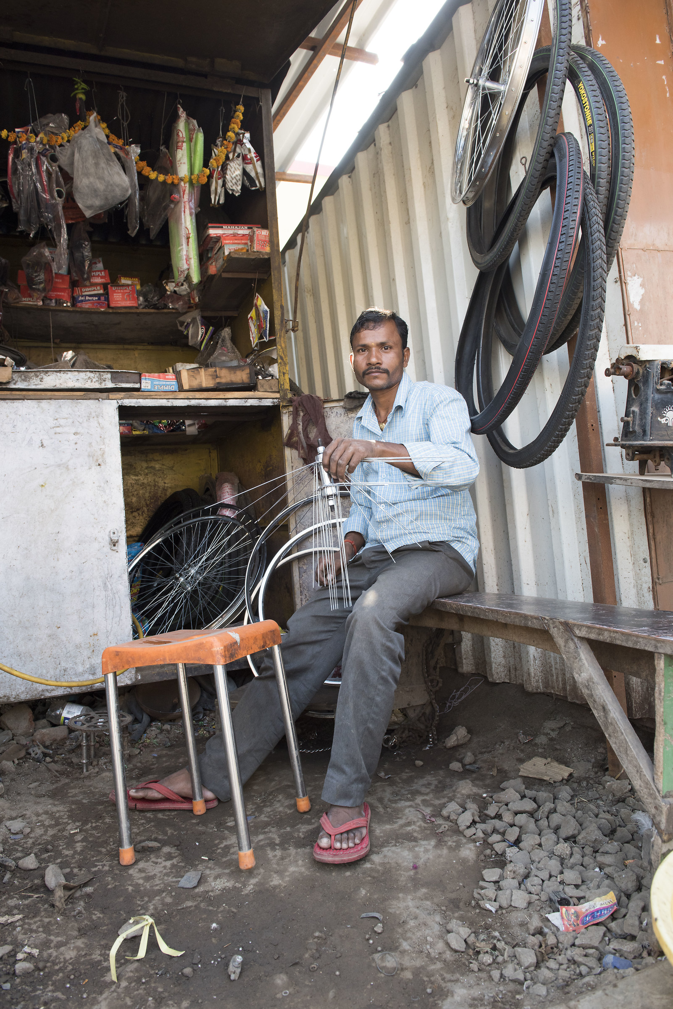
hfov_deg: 53.2
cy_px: 504
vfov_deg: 73.7
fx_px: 672
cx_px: 336
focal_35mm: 24
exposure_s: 1/160
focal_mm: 24
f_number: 7.1
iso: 400
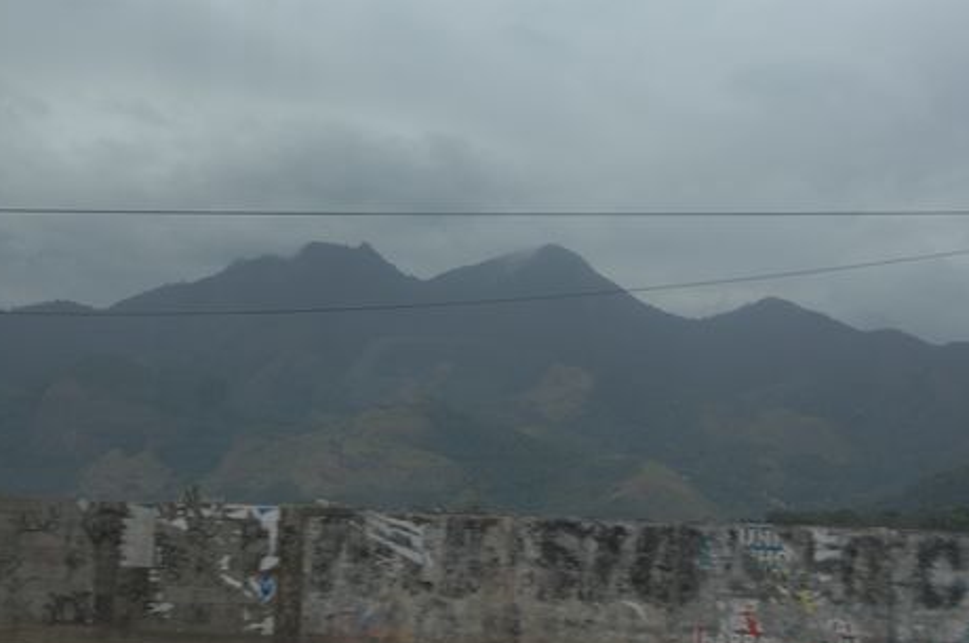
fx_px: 1908
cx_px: 480
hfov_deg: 28.5
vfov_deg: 19.1
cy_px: 275
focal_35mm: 71
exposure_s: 1/400
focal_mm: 34
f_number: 4.2
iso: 200
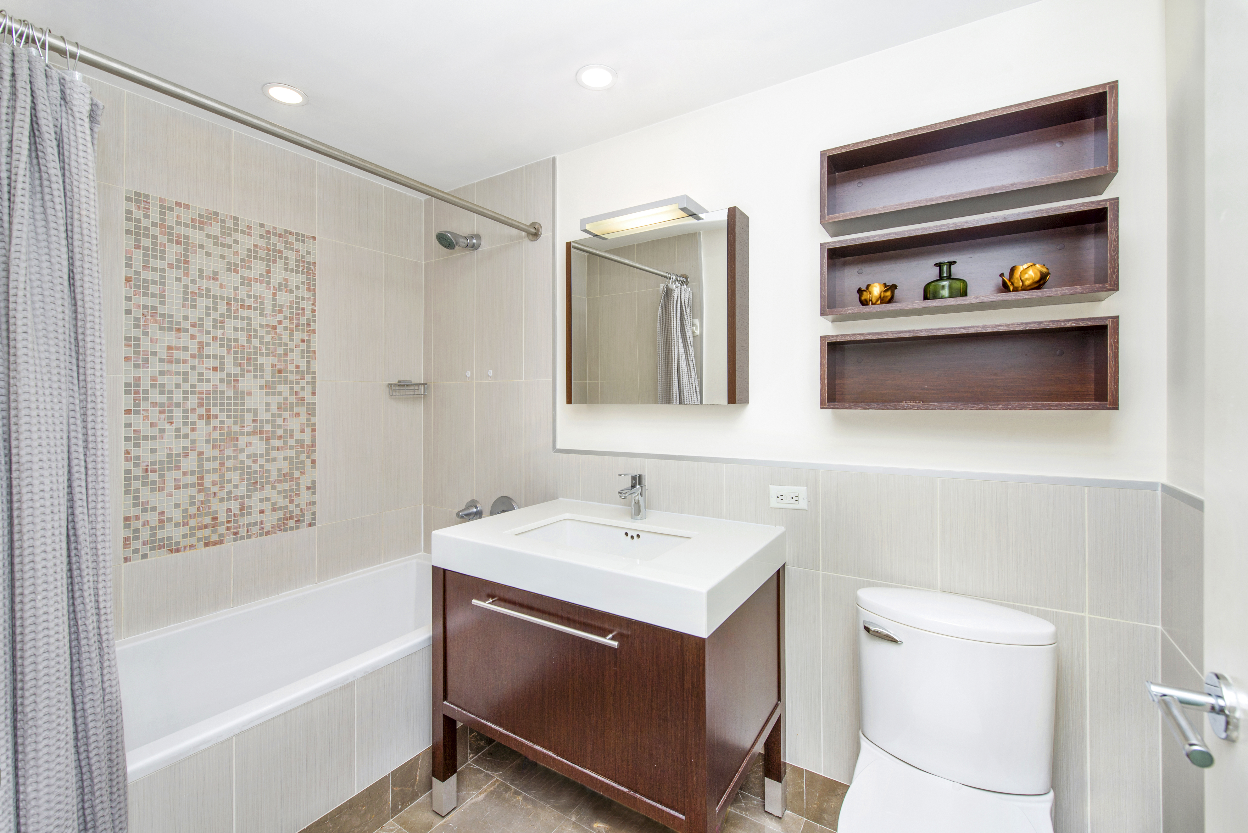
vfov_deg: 77.4
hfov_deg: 100.4
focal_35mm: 15
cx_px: 624
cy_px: 416
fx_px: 520
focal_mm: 15
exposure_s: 1/30
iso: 100
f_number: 8
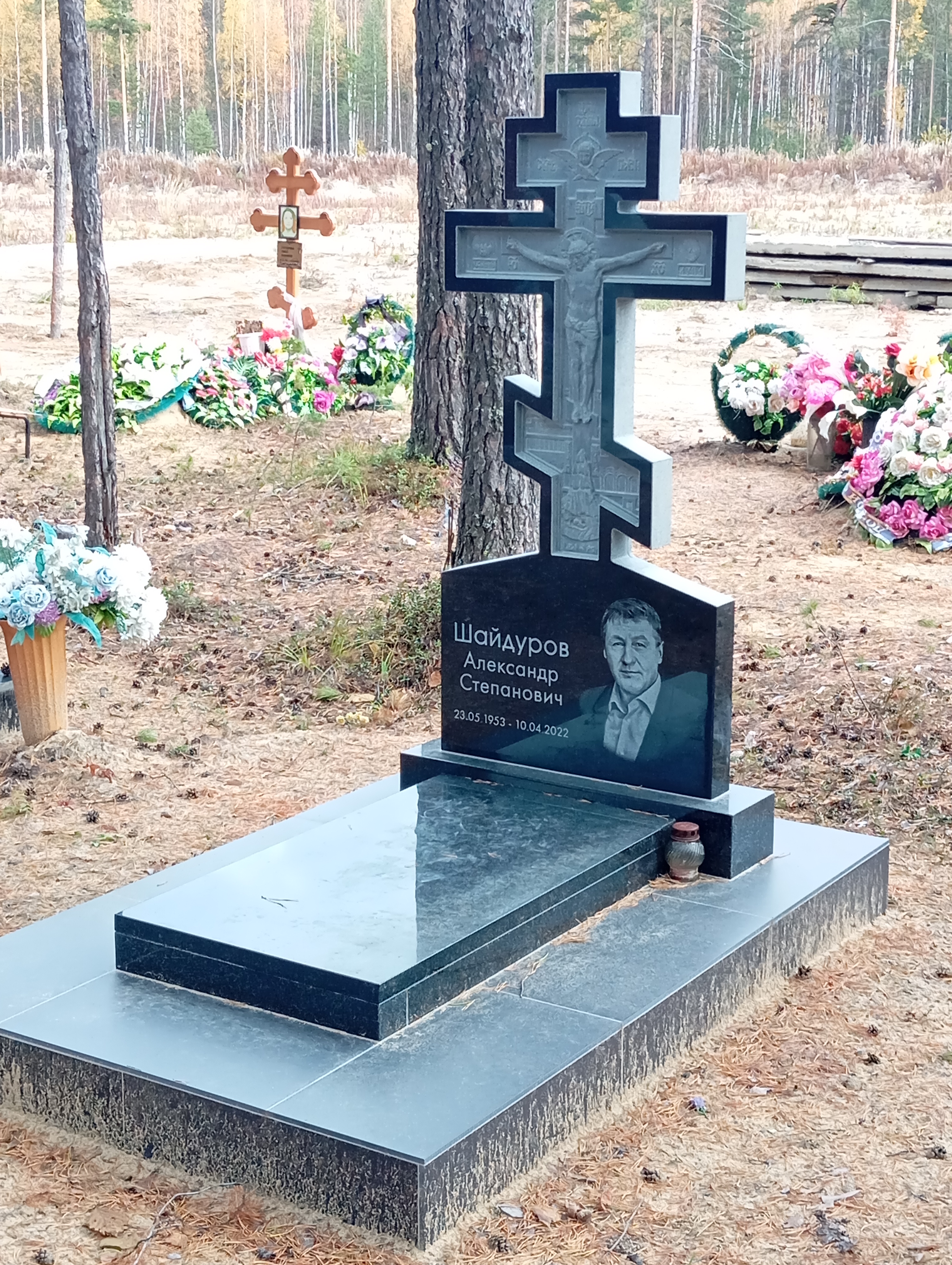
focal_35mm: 56
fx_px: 2048
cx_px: 476
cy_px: 632
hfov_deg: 26.2
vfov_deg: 34.3
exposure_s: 1/100
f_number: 1.8
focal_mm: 4.22
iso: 231
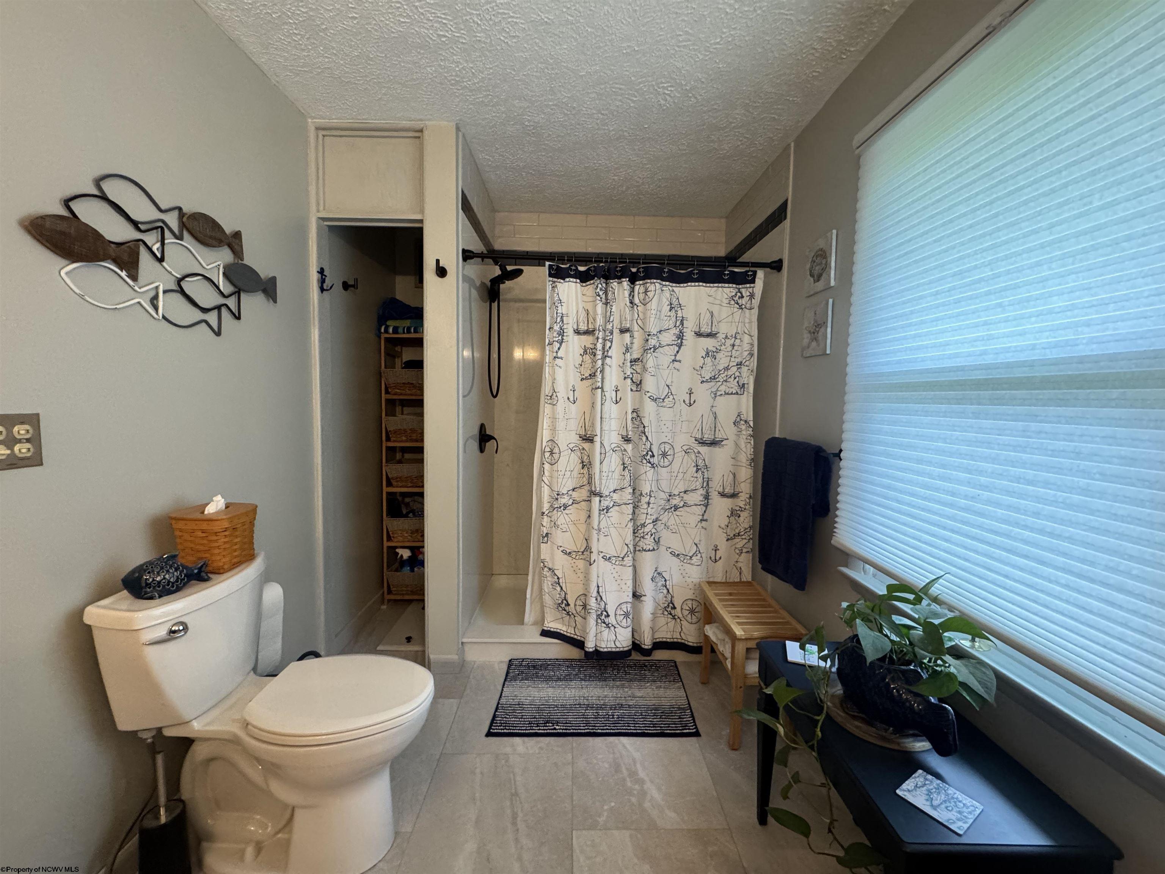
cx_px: 582
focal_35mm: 14
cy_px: 437
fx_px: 471
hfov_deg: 102.1
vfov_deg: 85.7
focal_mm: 2.22
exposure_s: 1/60
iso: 400
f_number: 2.2
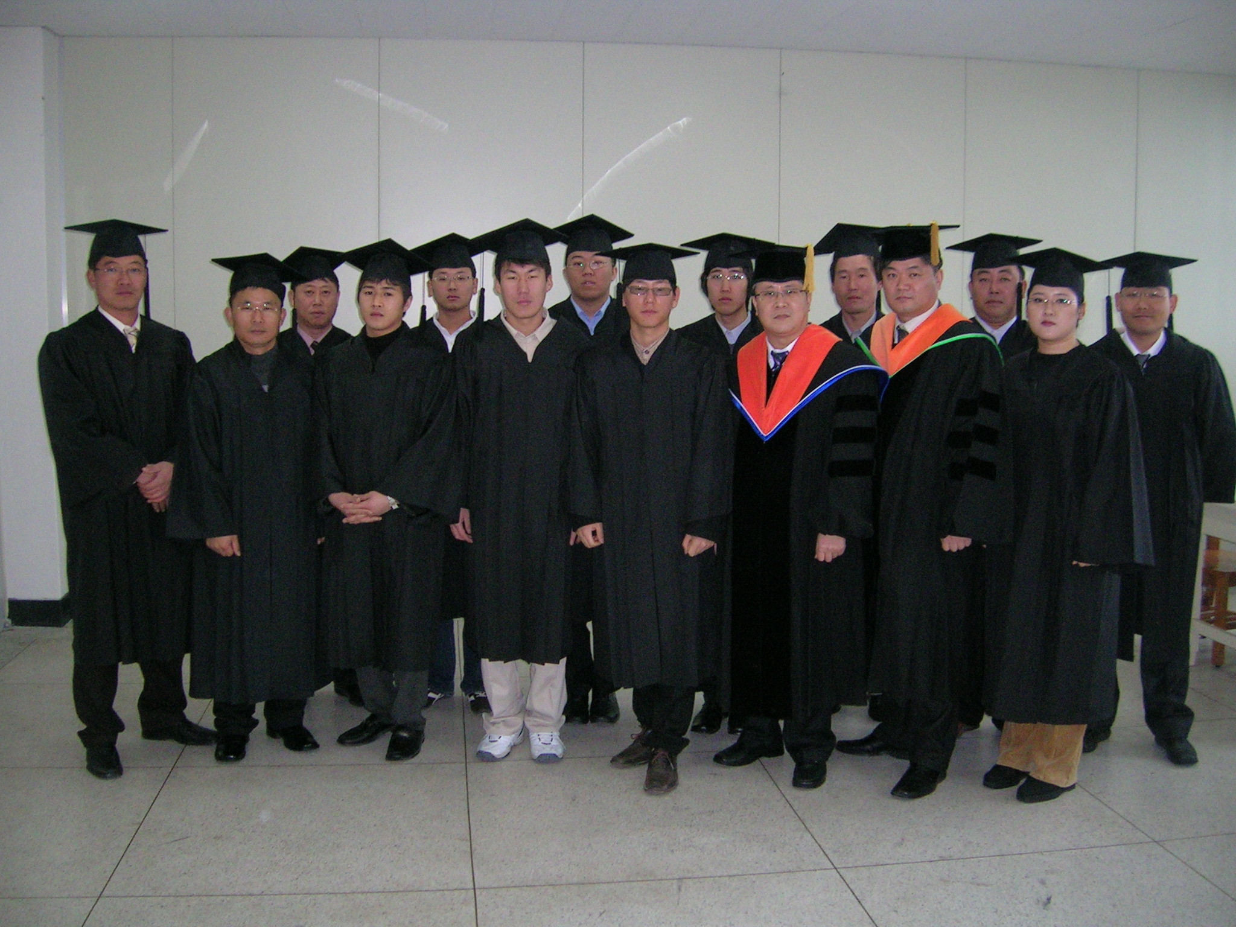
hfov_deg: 52.6
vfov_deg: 40.7
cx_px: 618
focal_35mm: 35
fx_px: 1250
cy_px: 464
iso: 200
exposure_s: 1/60.1
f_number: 2.8
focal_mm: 5.4
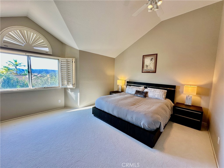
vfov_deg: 85.7
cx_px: 112
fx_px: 91
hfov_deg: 102.1
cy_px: 84
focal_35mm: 14
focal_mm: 2.22
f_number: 2.2
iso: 125
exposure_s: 1/120
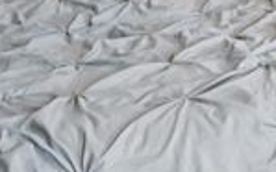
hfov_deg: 15.2
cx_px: 545
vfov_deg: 10.4
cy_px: -206
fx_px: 842
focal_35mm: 112
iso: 400
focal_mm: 16
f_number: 8
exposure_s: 1/8
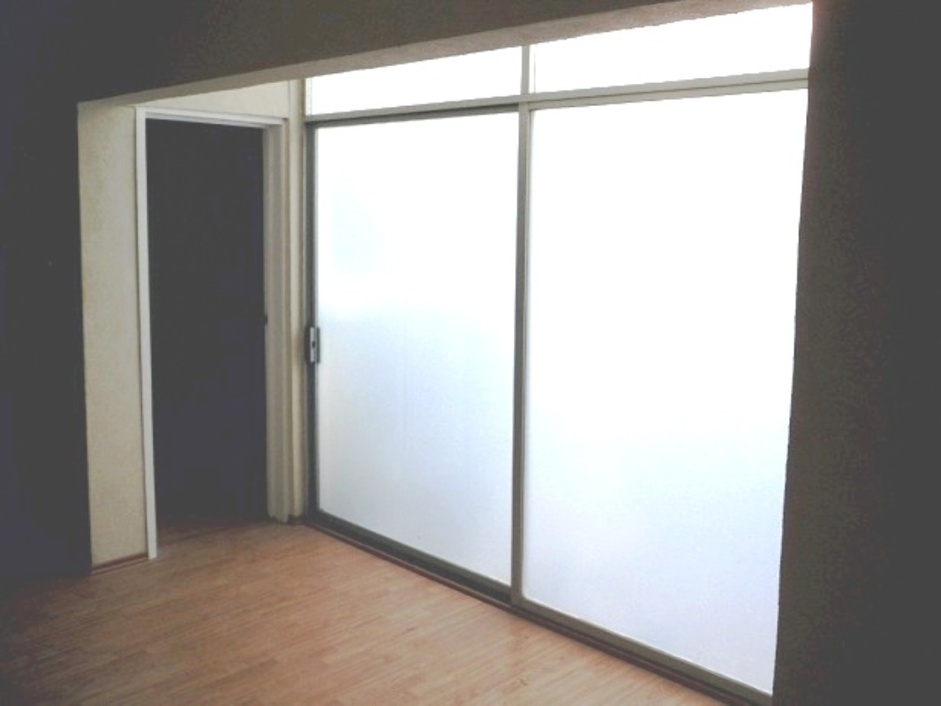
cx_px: 470
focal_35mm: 45
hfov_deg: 42.1
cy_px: 353
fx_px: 1223
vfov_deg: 32.2
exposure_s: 1/60
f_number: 3.5
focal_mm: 6.3
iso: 100
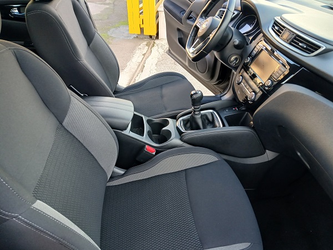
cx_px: 166
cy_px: 125
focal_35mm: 26
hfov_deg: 67.3
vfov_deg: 53.1
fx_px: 250
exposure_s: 1/50
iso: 100
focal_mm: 3.98
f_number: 1.8
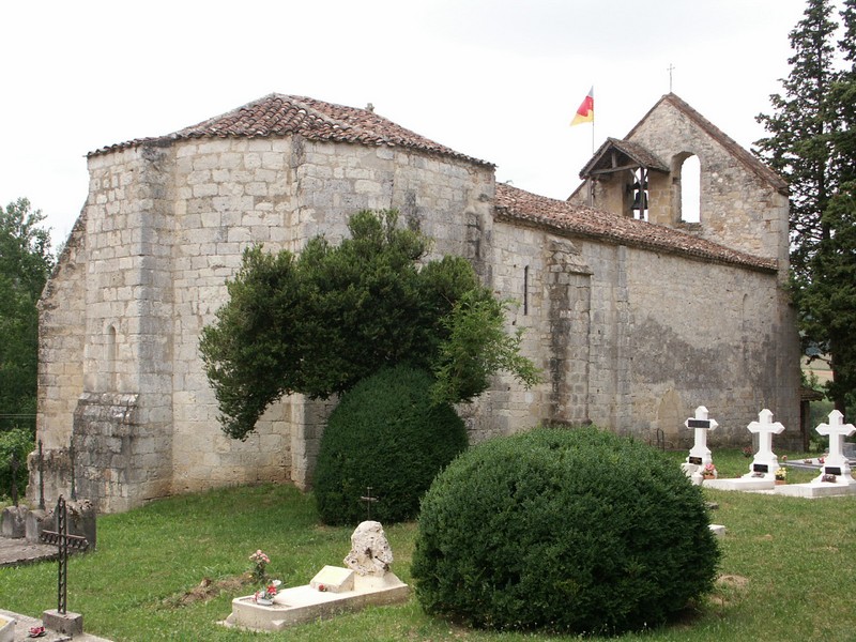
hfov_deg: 41.2
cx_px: 428
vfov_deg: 31.5
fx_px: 1138
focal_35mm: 46
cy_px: 321
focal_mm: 11.91
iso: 100
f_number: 6.7
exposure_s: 1/180
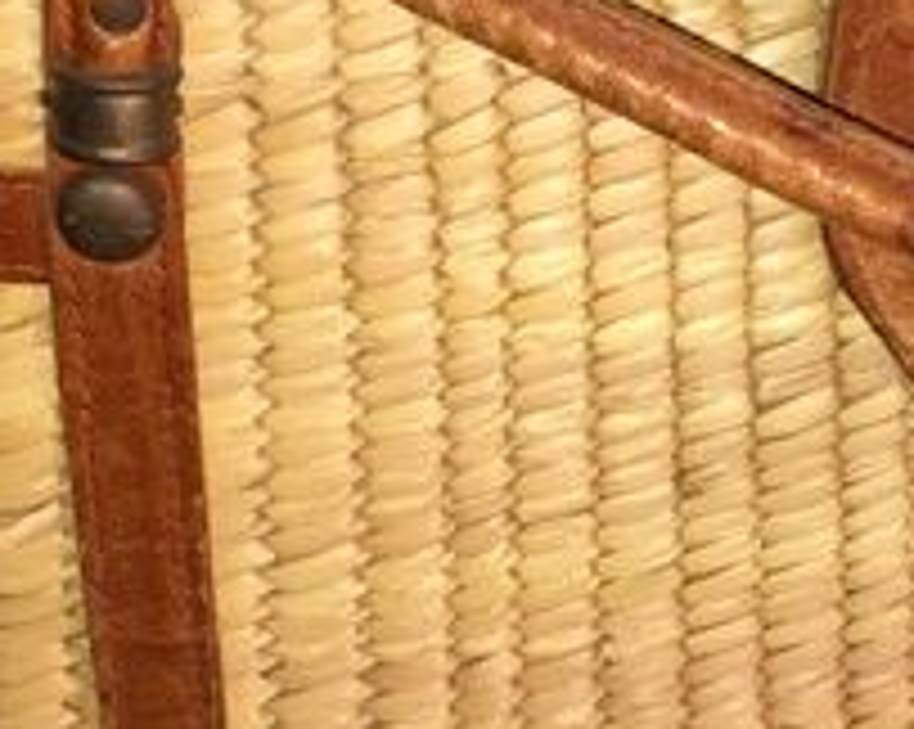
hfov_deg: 14.7
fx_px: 3513
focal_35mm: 130
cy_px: 200
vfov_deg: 11.8
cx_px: 788
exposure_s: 1/30
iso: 50
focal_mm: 4.12
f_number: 2.2
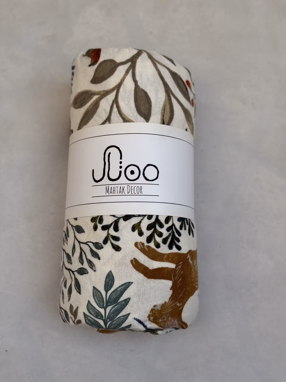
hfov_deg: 30.3
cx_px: 143
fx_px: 529
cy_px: 191
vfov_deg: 39.7
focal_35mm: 48
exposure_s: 1/774
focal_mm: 6.76
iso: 64
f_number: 1.78
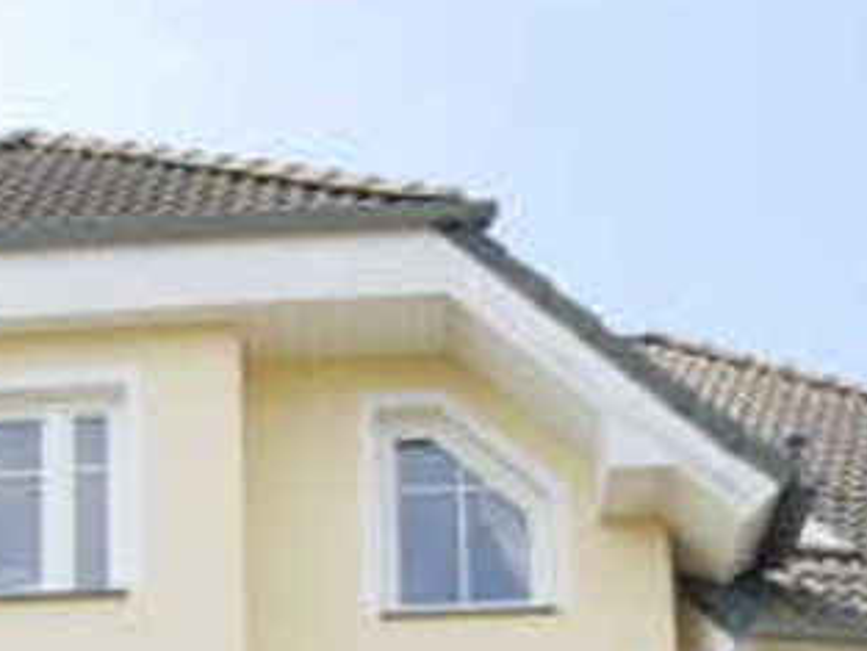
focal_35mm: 92
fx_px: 2305
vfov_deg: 14.4
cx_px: 25
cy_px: 1130
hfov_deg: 20.7
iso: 200
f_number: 5.6
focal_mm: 12
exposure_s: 1/320
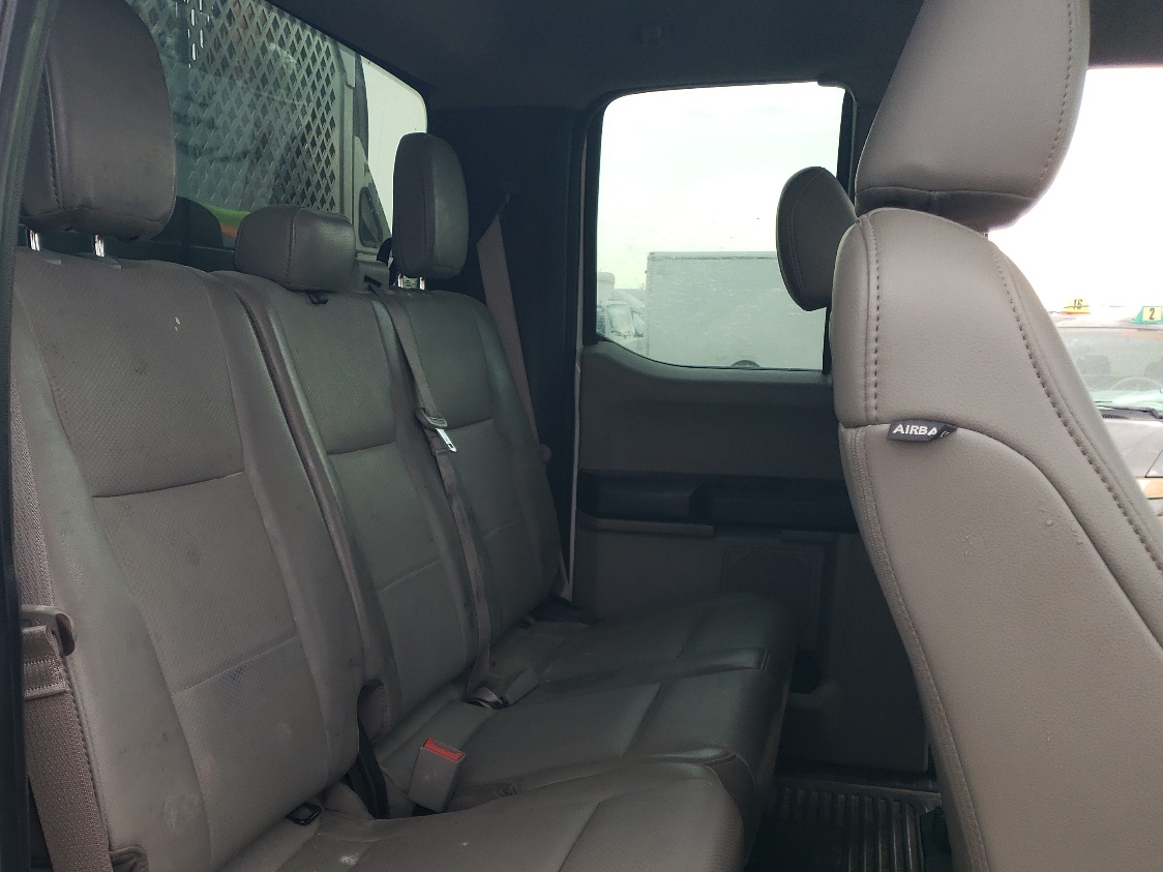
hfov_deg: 49.5
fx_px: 1243
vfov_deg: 38.1
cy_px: 599
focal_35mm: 37
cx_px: 412
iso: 51
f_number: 1.5
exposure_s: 1/100
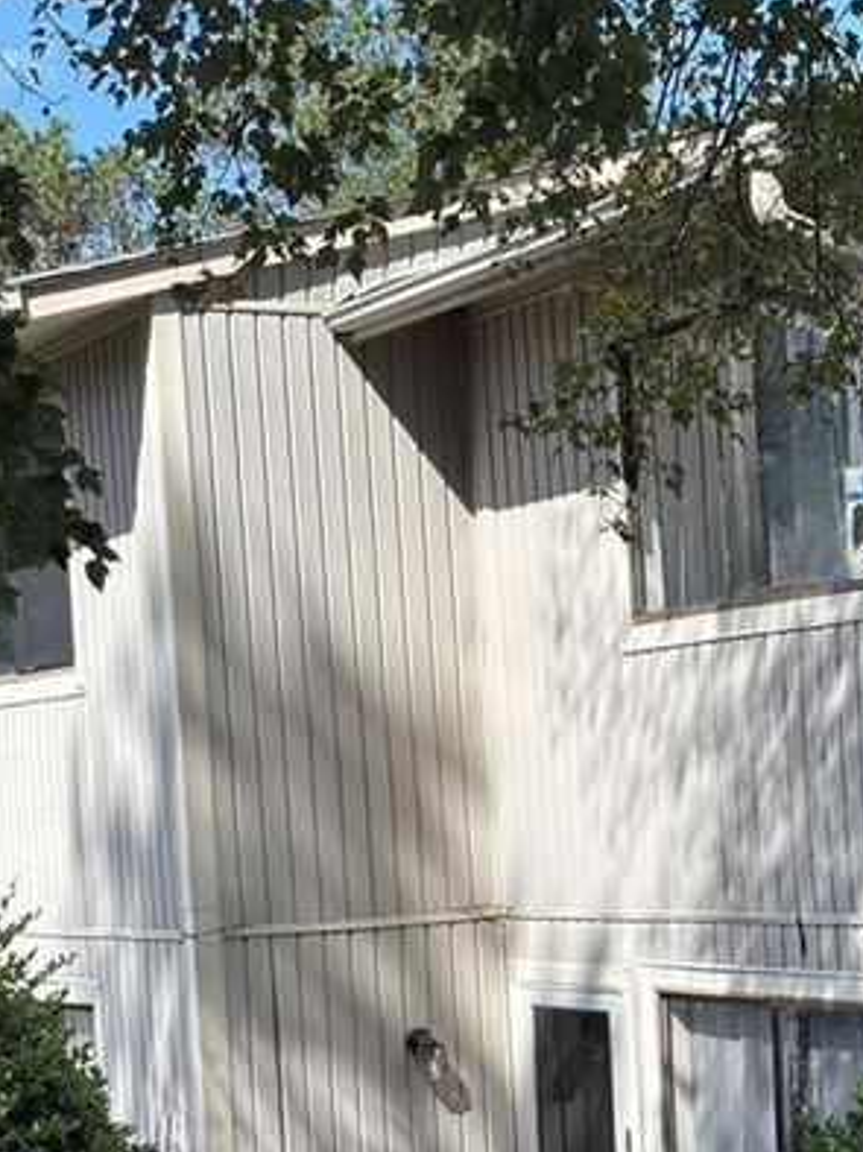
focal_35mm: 88
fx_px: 2928
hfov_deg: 16.7
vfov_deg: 22.1
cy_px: 870
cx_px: 606
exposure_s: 1/1783
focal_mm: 5.96
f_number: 1.6
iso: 32
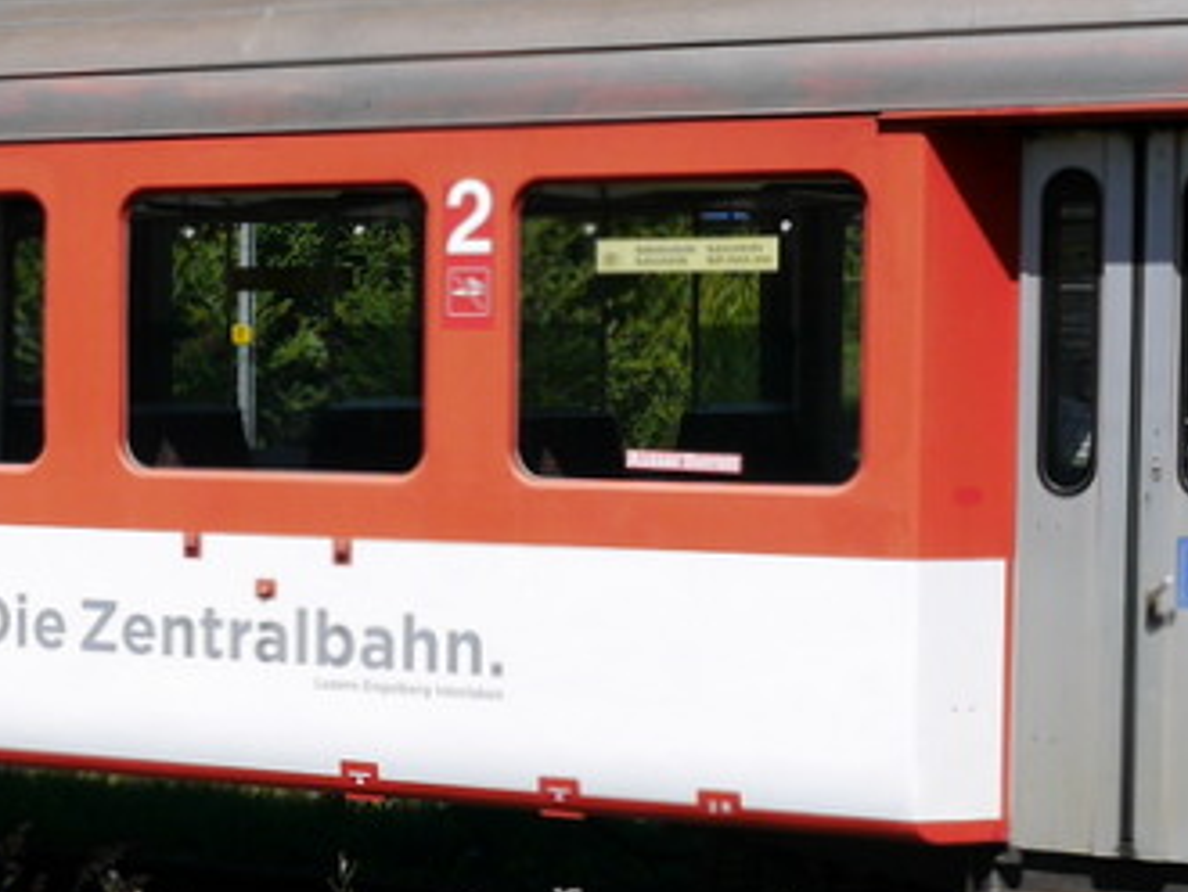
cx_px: 54
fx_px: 3744
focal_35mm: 109
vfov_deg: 13.6
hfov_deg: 17.7
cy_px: 547
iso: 160
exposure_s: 1/400
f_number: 8
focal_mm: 15
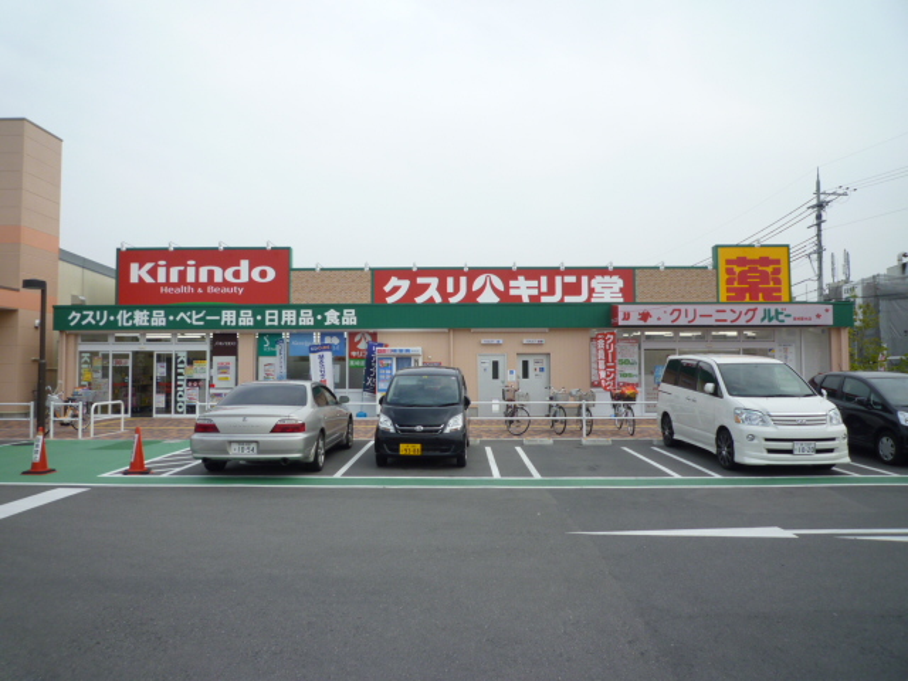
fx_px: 656
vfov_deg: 54.9
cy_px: 340
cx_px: 454
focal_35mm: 25
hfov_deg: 69.4
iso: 80
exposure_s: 1/500
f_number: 3.5
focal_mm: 4.4
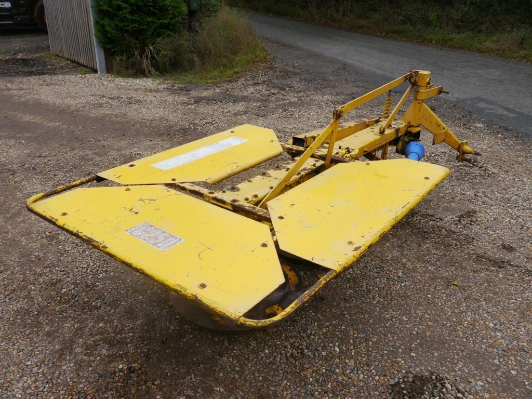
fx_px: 461
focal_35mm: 30
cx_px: 266
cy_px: 200
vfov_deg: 46.8
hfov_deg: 60.0
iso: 160
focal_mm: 15
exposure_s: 1/200
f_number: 5.6
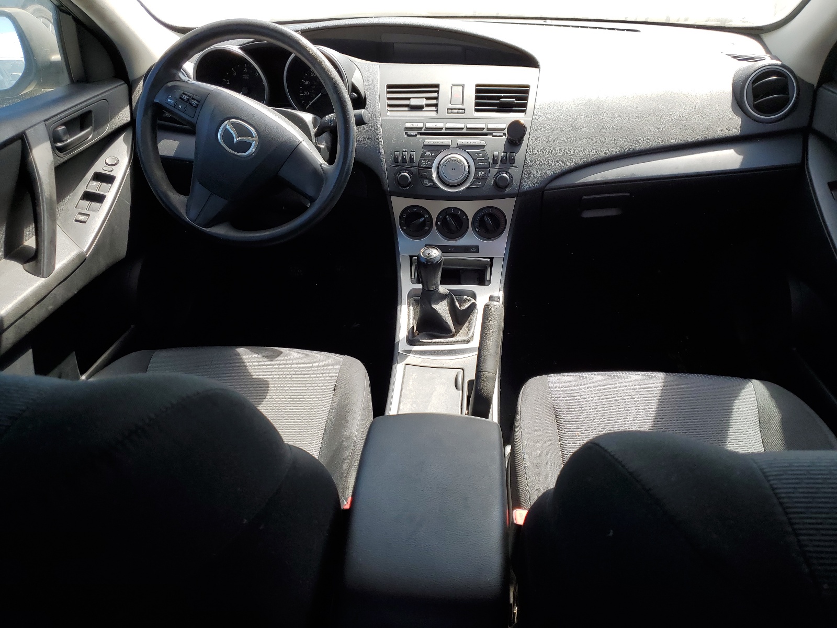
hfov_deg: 67.3
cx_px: 418
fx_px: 629
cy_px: 314
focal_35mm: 26
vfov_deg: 53.1
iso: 50
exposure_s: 1/417
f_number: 1.5
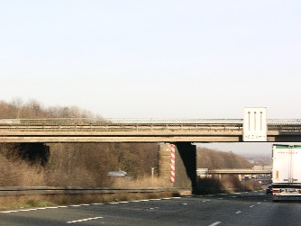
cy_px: 158
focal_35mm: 137
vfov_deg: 10.8
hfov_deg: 14.4
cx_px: 196
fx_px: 1192
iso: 50
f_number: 6.1
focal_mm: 19.9
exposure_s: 1/89.7
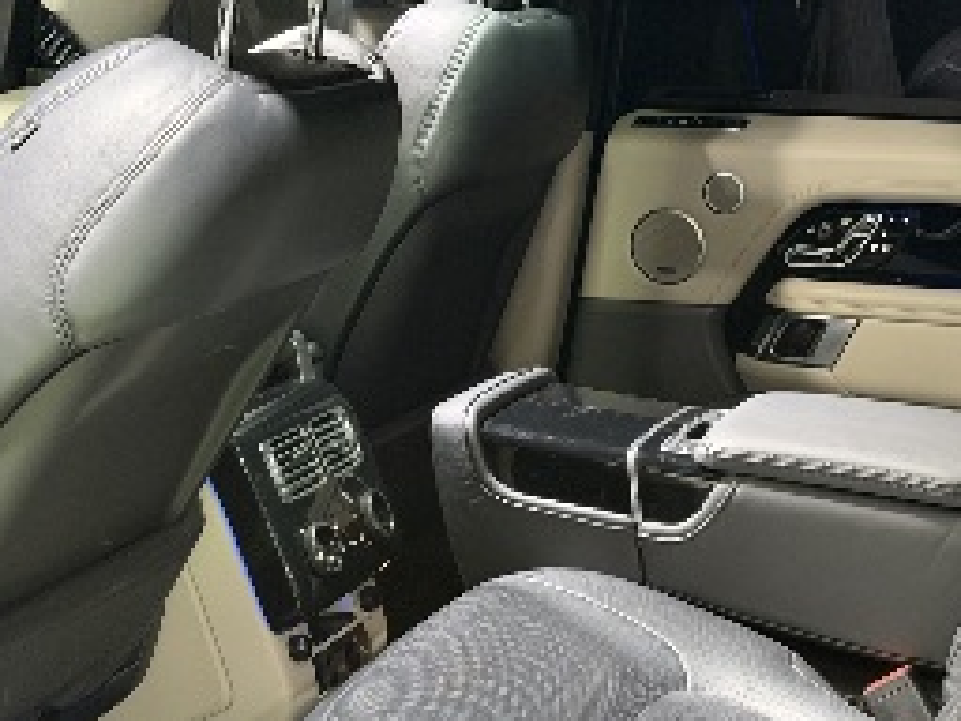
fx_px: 2165
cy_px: 402
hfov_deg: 25.0
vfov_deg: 18.9
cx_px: 556
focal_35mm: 78
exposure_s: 1/33
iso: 400
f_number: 1.78
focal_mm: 6.76
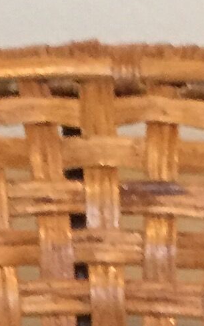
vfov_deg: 9.1
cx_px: 126
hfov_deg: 6.4
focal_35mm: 205
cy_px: 803
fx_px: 1822
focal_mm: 4.15
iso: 250
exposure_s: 1/20
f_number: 2.2
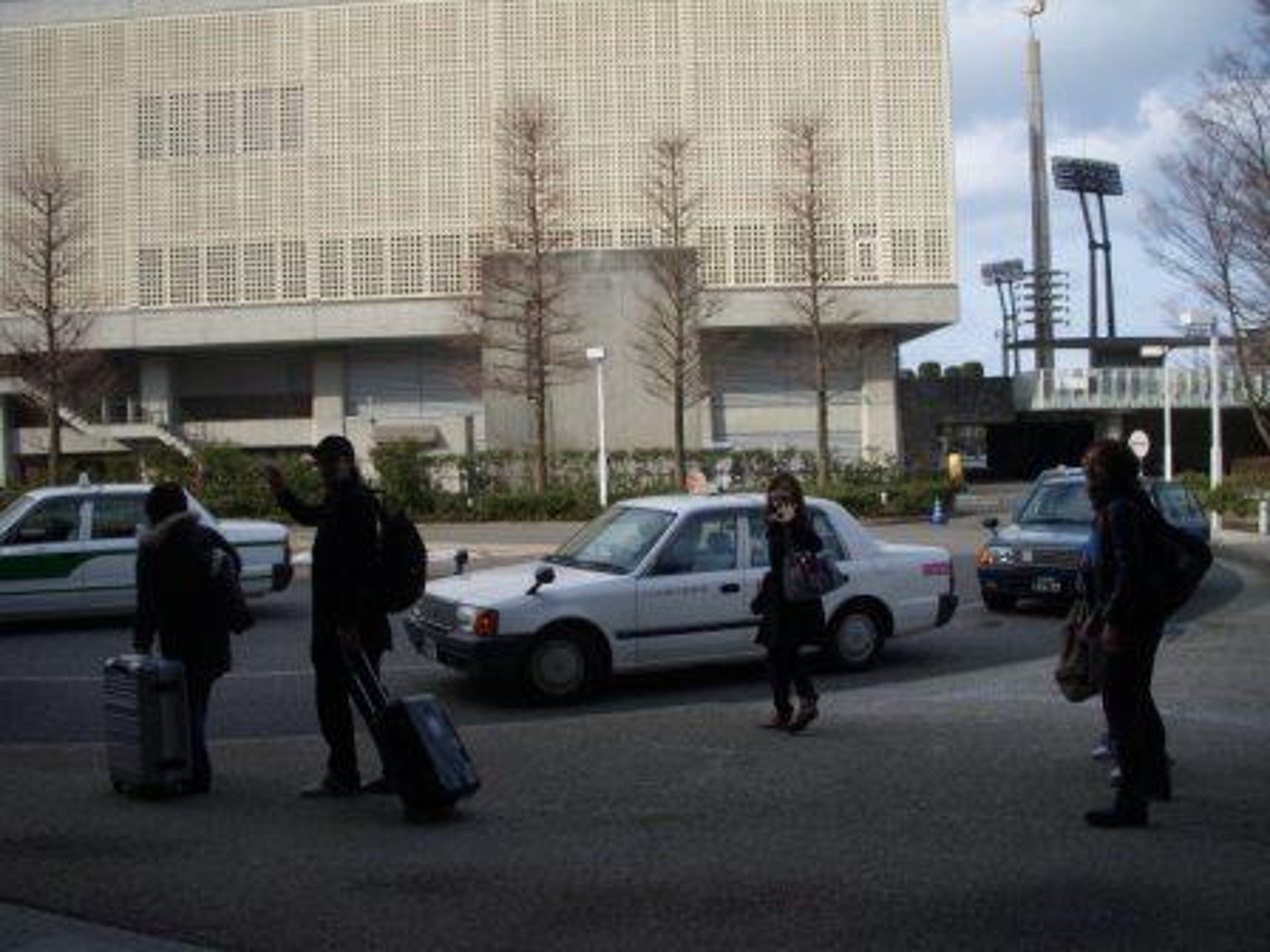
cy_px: 476
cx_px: 635
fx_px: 1394
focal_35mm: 38
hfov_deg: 49.0
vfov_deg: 37.7
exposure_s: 1/800
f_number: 3.3
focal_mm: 6.3
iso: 100
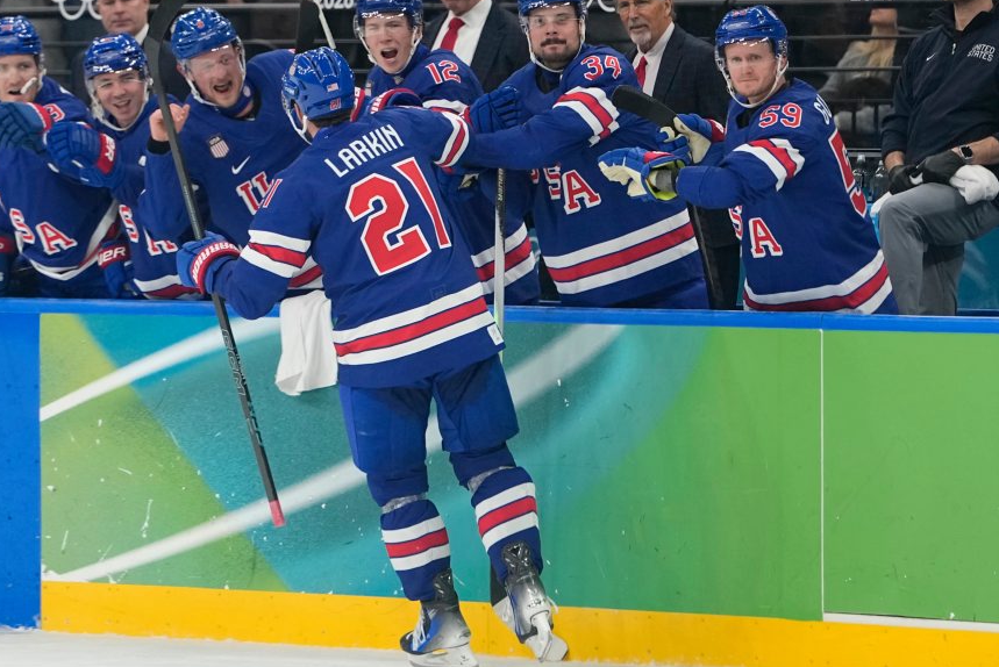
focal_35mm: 262
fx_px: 7275
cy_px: 296
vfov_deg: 5.3
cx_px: 419
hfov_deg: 7.9
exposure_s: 1/2500
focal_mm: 150
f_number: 2.8
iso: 2500
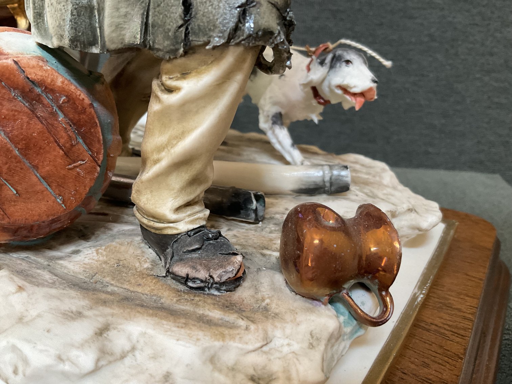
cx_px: 256
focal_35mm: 29
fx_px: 429
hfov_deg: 61.7
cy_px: 192
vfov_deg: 48.2
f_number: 1.8
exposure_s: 1/50
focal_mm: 3
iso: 100
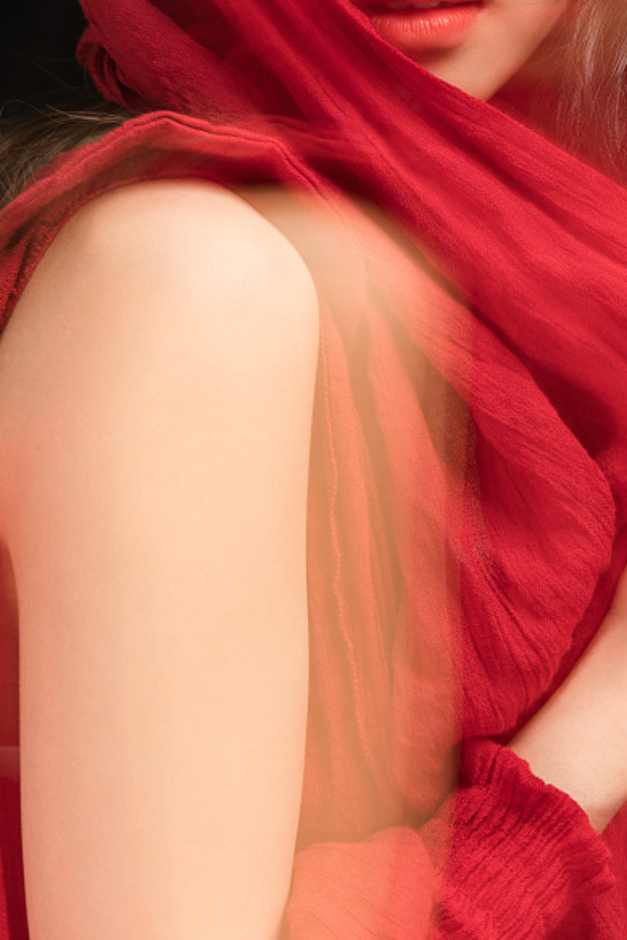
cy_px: 287
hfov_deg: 9.5
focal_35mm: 144
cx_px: 495
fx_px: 3759
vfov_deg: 14.2
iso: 100
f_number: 10
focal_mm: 70
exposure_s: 1.3
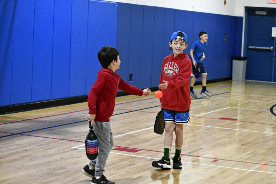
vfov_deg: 14.7
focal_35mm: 93
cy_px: 92
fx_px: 713
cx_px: 138
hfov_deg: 21.9
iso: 3200
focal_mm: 62
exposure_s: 1/200
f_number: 4
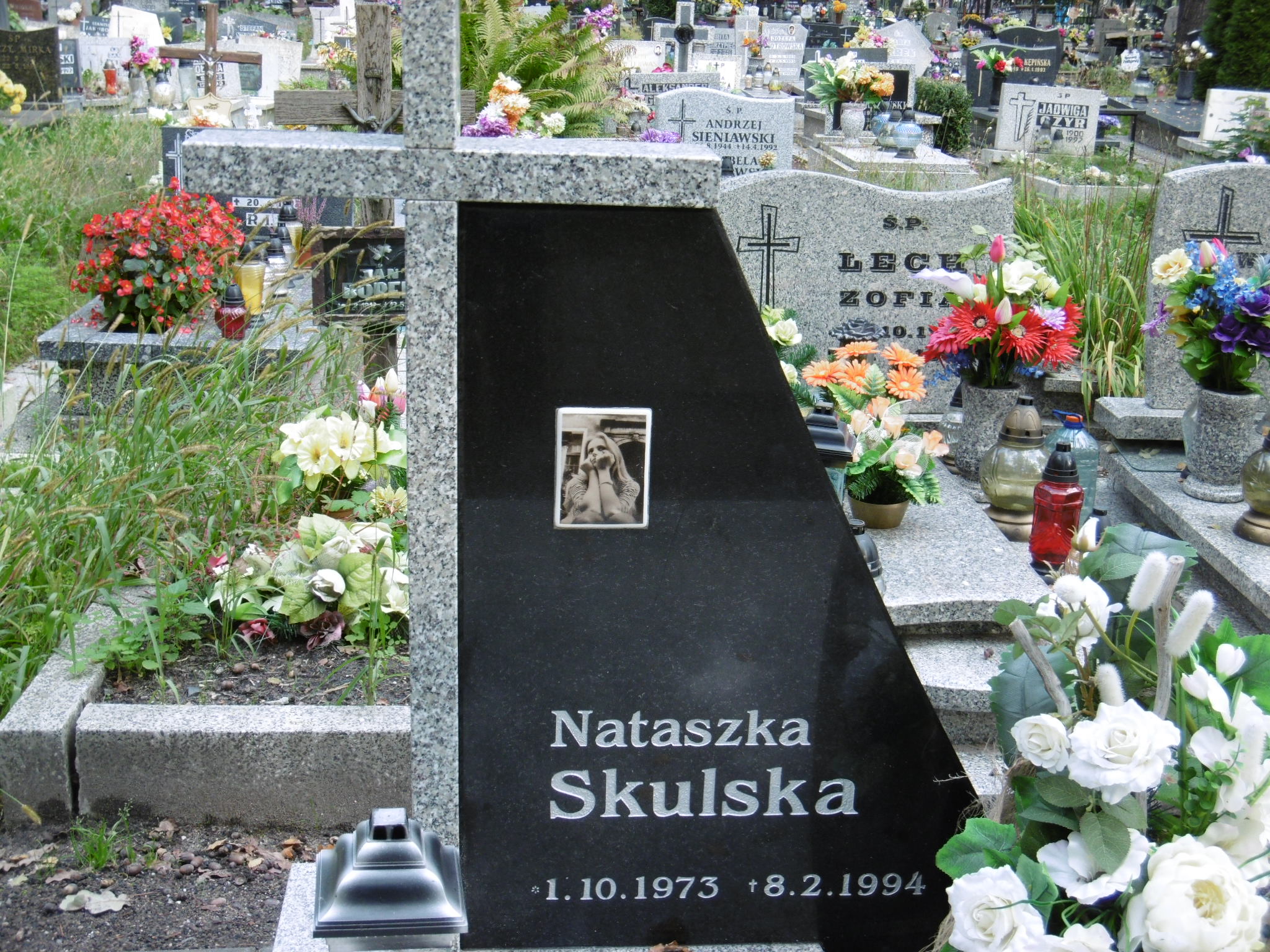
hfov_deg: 37.5
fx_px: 1871
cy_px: 476
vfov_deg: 28.6
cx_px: 635
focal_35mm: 51
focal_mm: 9.2
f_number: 4
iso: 100
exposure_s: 1/60
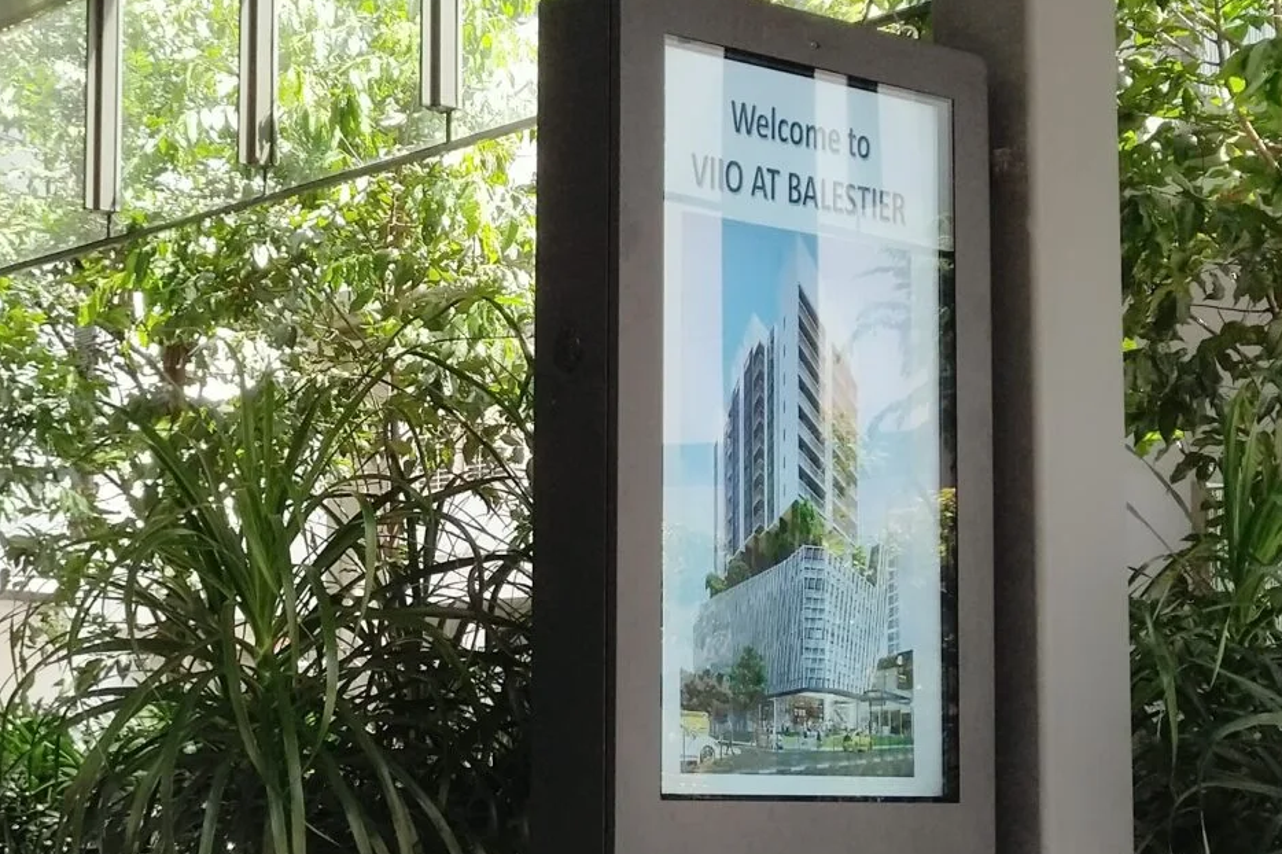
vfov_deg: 17.7
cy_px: 479
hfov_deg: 26.1
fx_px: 2741
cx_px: 372
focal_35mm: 77
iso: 147
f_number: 1.8
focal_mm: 3.95
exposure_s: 1/269
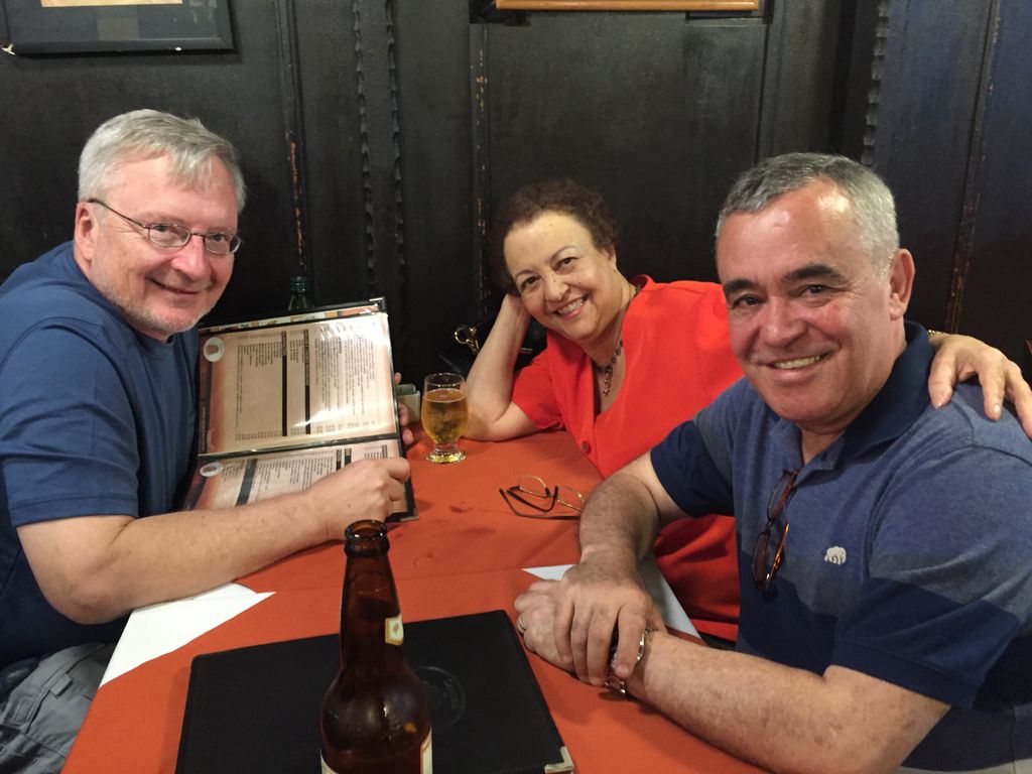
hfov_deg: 61.7
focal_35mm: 29
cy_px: 387
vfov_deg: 48.2
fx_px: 865
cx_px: 516
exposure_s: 1/15
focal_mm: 4.15
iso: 500
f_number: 2.2
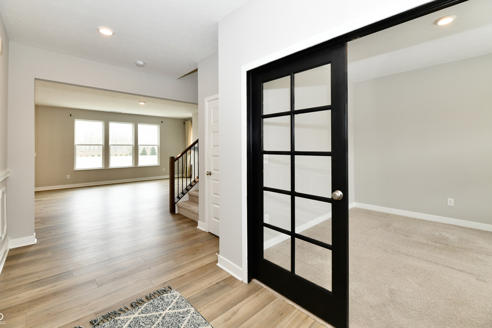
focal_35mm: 15
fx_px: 205
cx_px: 244
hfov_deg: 100.4
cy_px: 153
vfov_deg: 77.2
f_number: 6.3
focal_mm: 14
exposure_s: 1/80
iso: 640
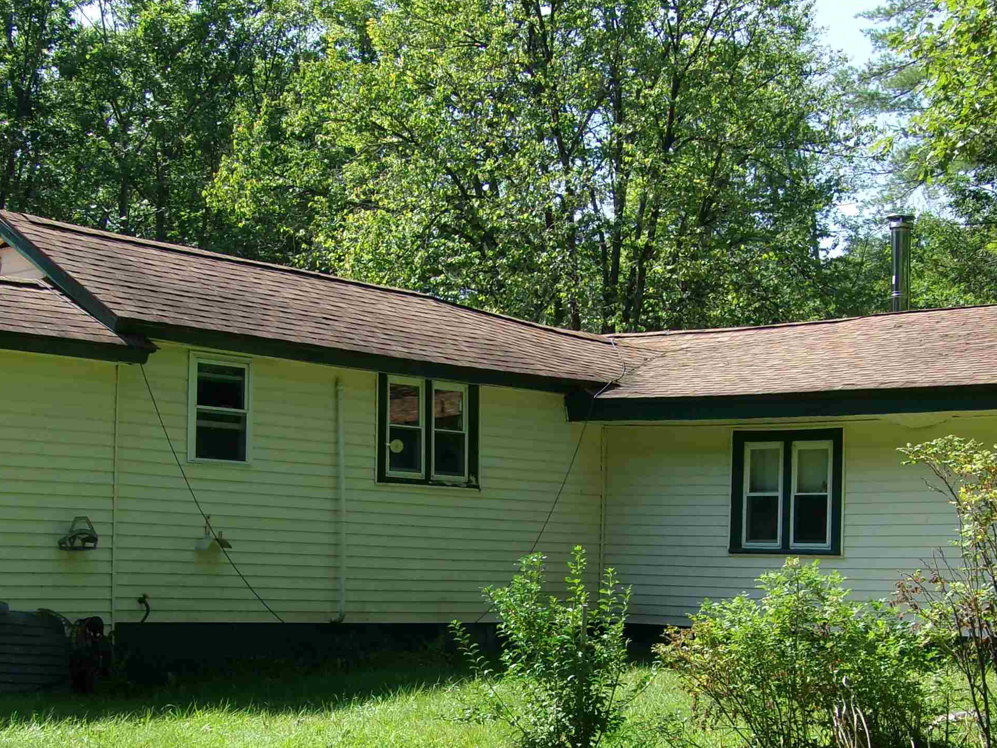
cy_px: 525
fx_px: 1901
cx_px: 479
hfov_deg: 29.4
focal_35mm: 66
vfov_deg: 22.1
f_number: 8.46
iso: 100
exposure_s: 1/105
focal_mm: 7.2
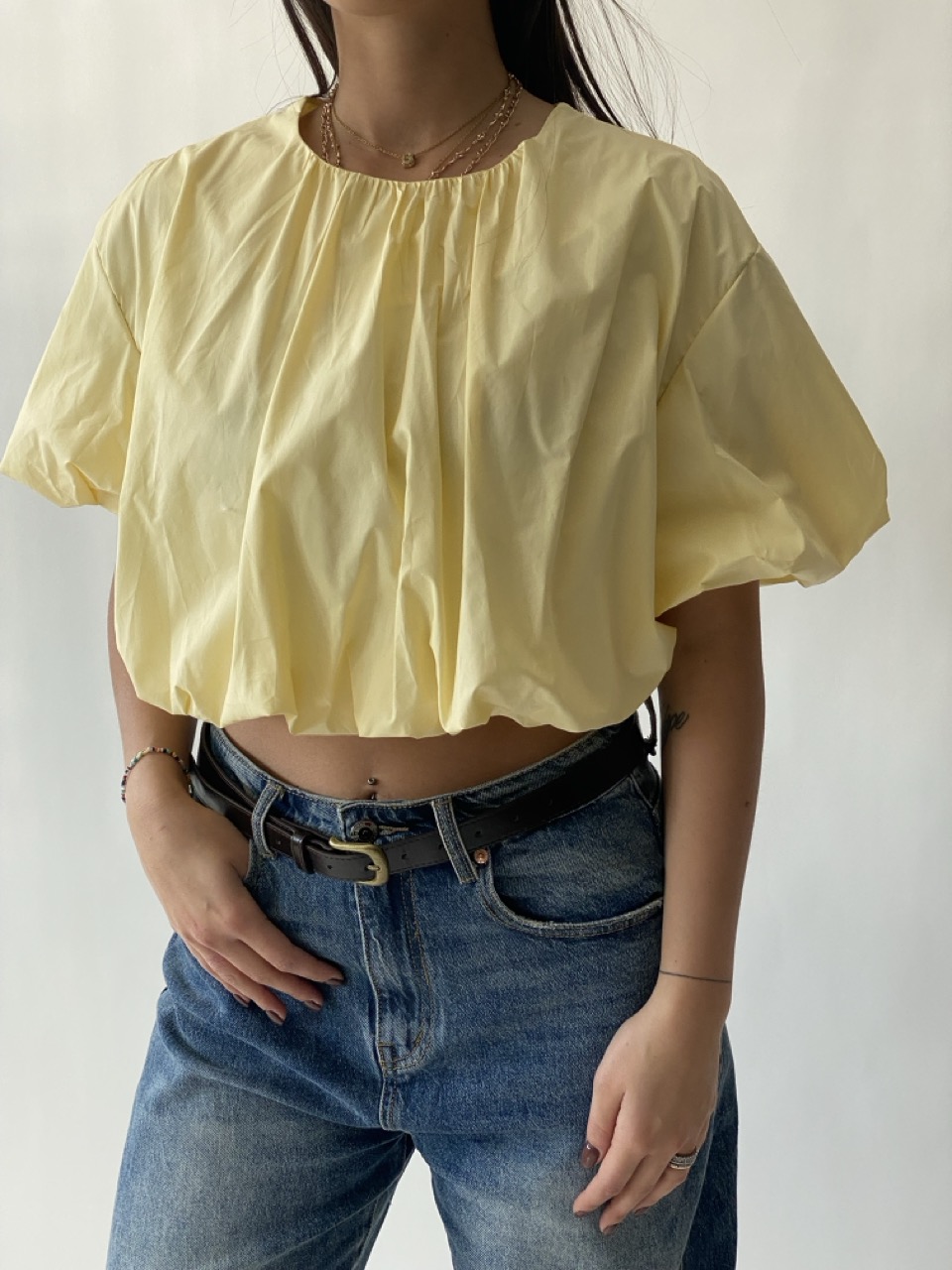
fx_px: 1907
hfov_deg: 28.0
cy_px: 635
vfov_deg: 36.8
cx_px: 476
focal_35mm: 52
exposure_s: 1/122
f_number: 2
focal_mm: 6
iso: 50
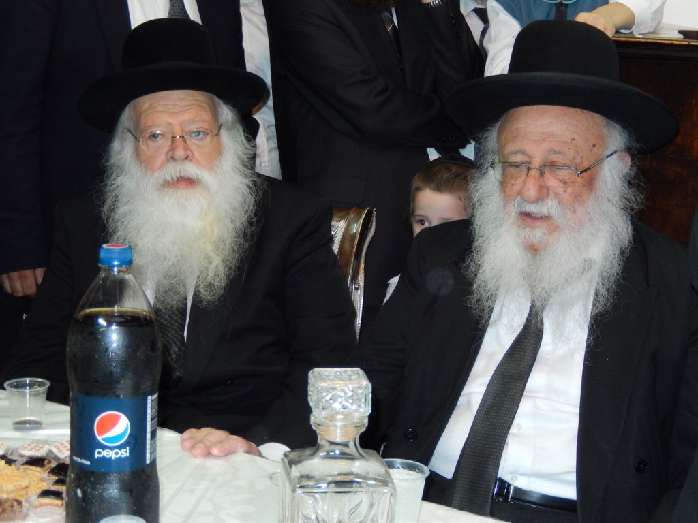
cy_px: 262
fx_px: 1351
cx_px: 349
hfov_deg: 29.0
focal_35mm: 67
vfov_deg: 21.9
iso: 400
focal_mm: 12
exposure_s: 1/30
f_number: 4.8
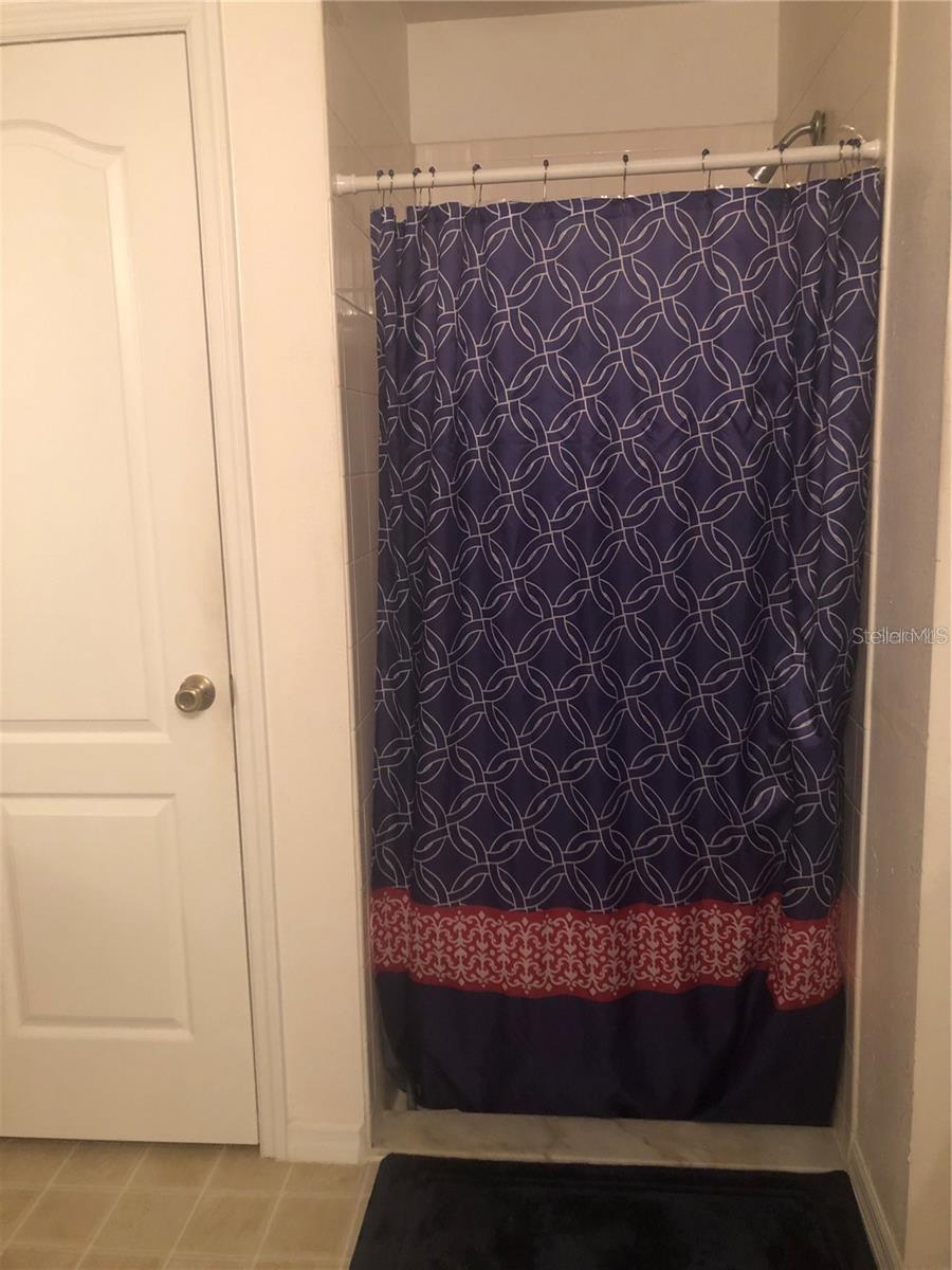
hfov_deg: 49.7
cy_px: 635
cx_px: 476
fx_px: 1027
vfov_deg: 63.4
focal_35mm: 28
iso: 100
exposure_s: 1/5
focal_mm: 3.99
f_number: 1.8
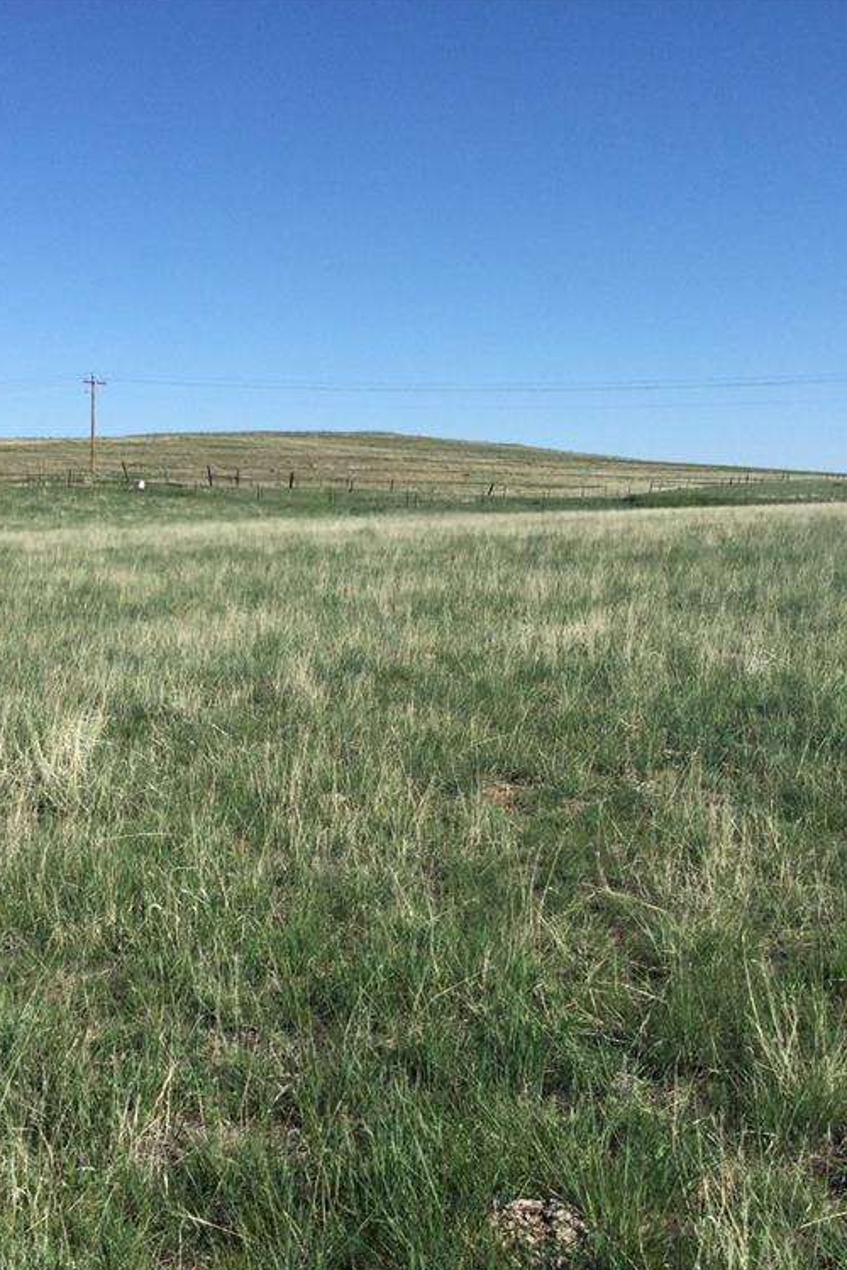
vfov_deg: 44.5
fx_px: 1553
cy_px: 641
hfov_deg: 30.4
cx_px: 334
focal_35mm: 44
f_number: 2.4
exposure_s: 1/1381
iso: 25
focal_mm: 3.3
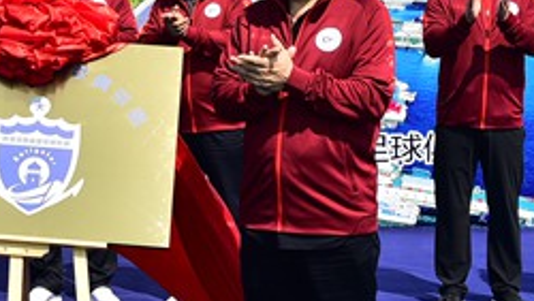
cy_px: 54
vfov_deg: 11.3
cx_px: 56
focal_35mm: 107
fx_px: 1516
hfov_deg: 19.6
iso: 125
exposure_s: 1/200
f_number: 11
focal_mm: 40
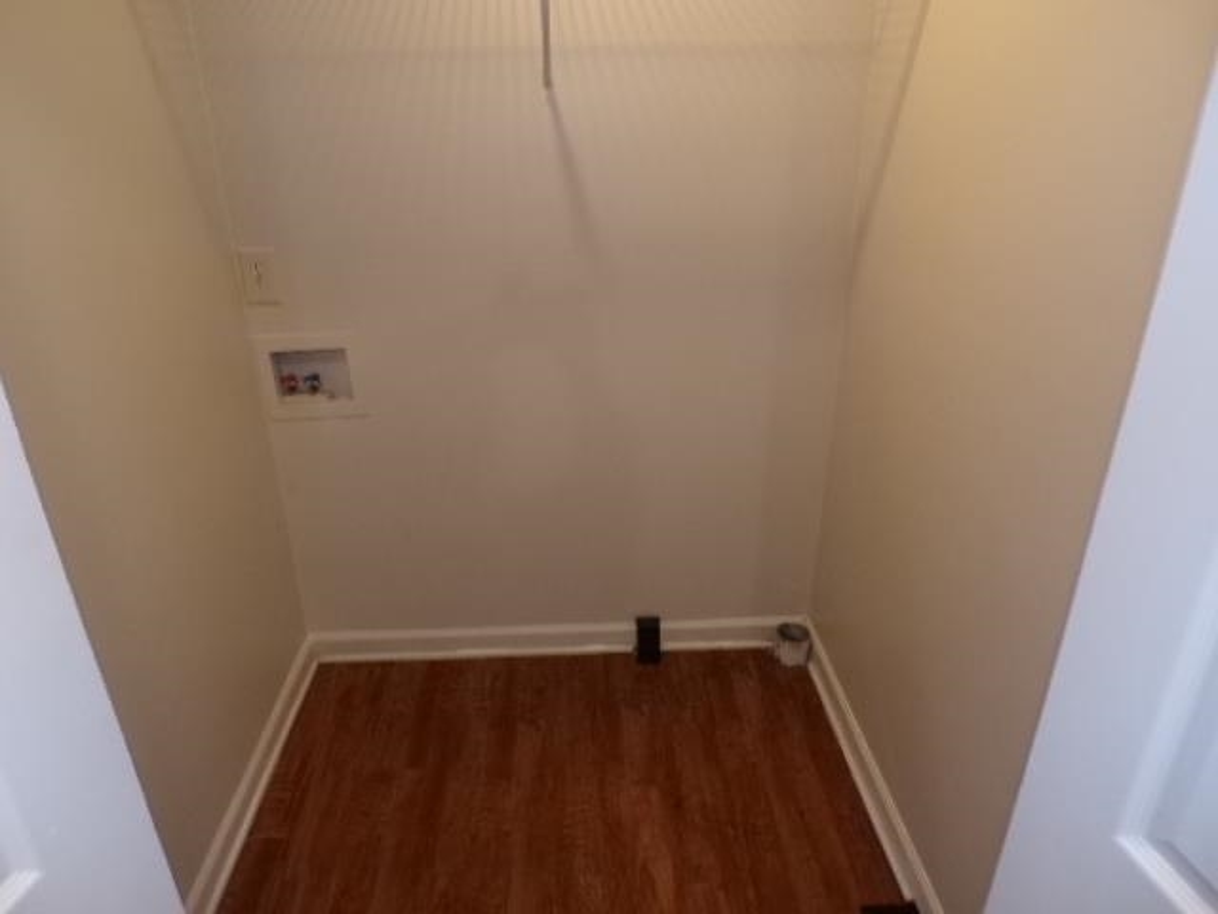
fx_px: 844
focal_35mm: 24
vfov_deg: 56.8
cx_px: 609
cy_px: 457
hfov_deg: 71.6
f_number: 3
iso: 200
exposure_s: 1/17
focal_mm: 4.3
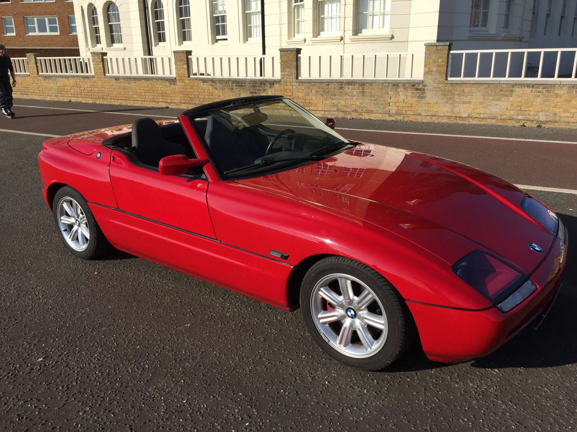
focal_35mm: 29
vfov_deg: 48.2
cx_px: 288
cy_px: 216
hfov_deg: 61.7
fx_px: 483
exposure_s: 1/2475
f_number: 2.2
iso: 32
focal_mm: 4.15
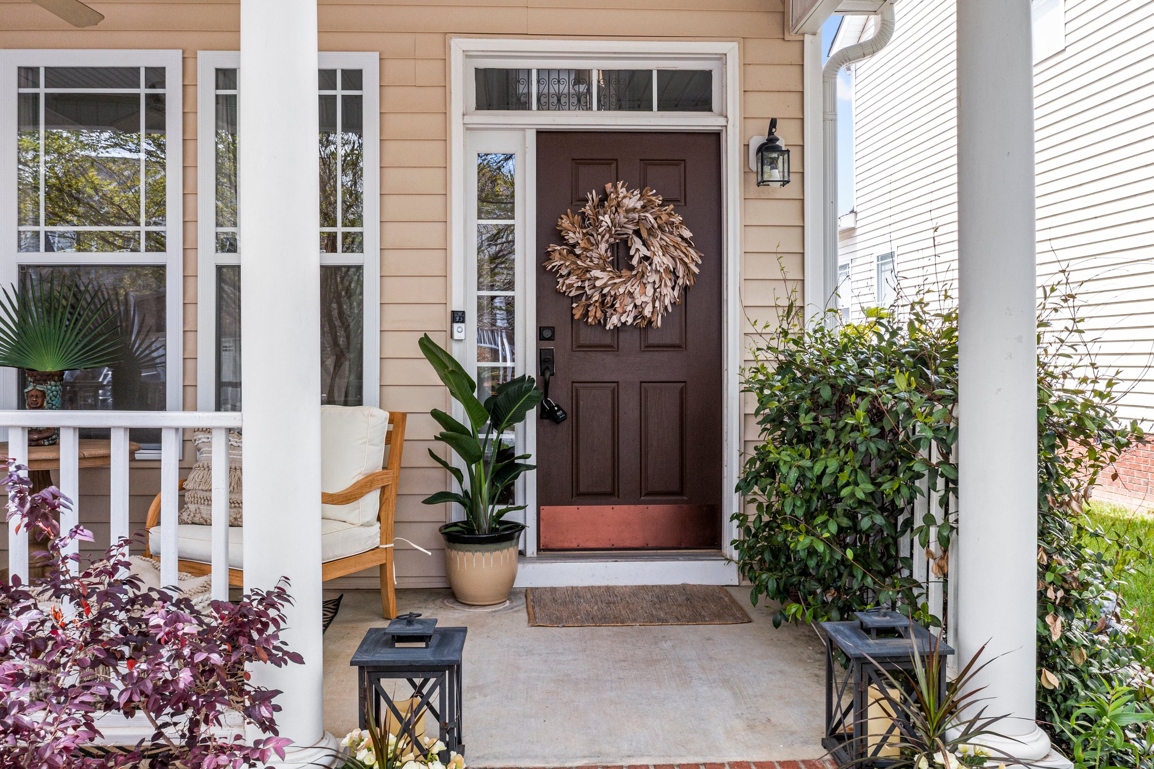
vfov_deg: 46.4
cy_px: 384
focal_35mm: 28
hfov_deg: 65.5
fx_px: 897
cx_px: 577
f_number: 5.6
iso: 100
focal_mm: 10.26
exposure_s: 1/120
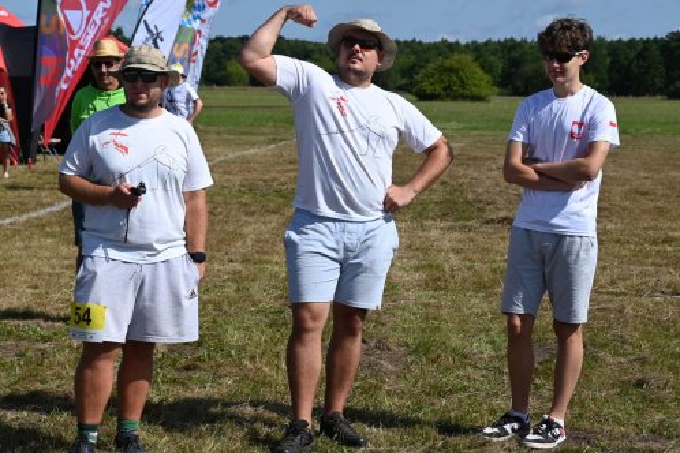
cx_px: 340
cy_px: 226
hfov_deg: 24.2
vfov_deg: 16.3
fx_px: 1587
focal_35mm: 84
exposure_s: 1/1250
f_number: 10
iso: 320
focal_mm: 56
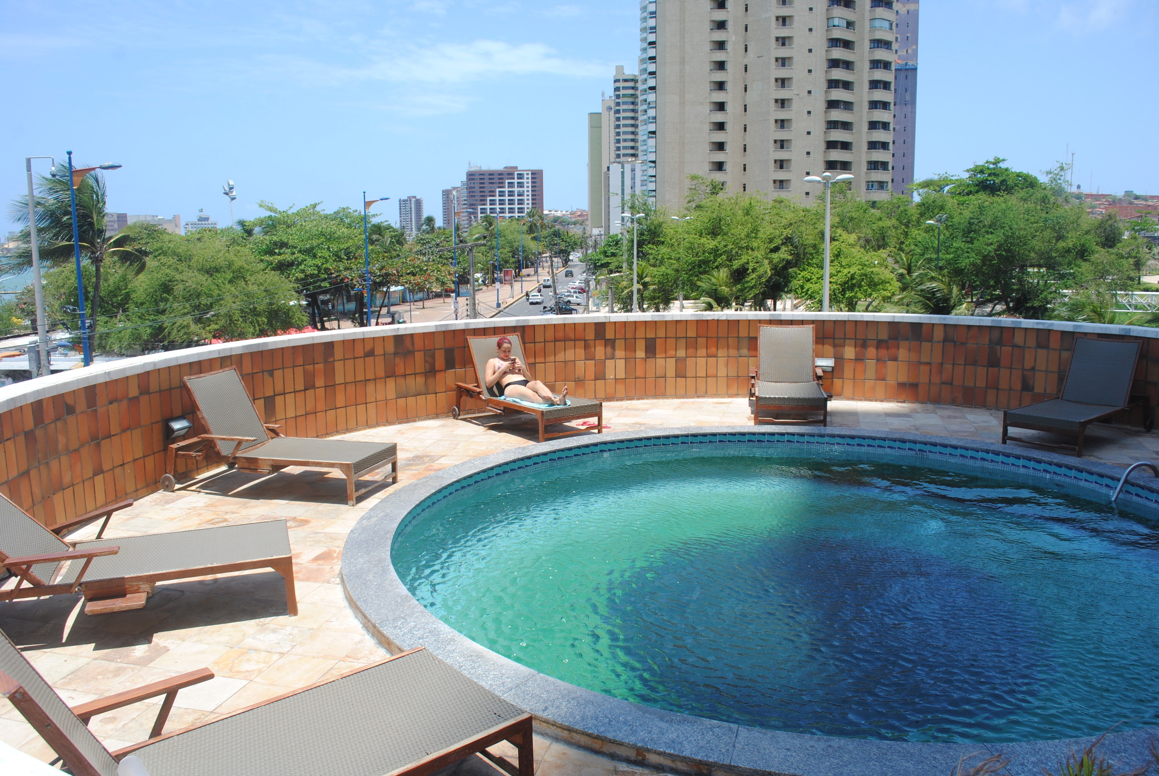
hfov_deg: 67.3
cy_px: 388
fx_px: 870
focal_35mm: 27
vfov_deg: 48.1
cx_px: 580
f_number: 7.1
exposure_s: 1/200
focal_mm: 18
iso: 100
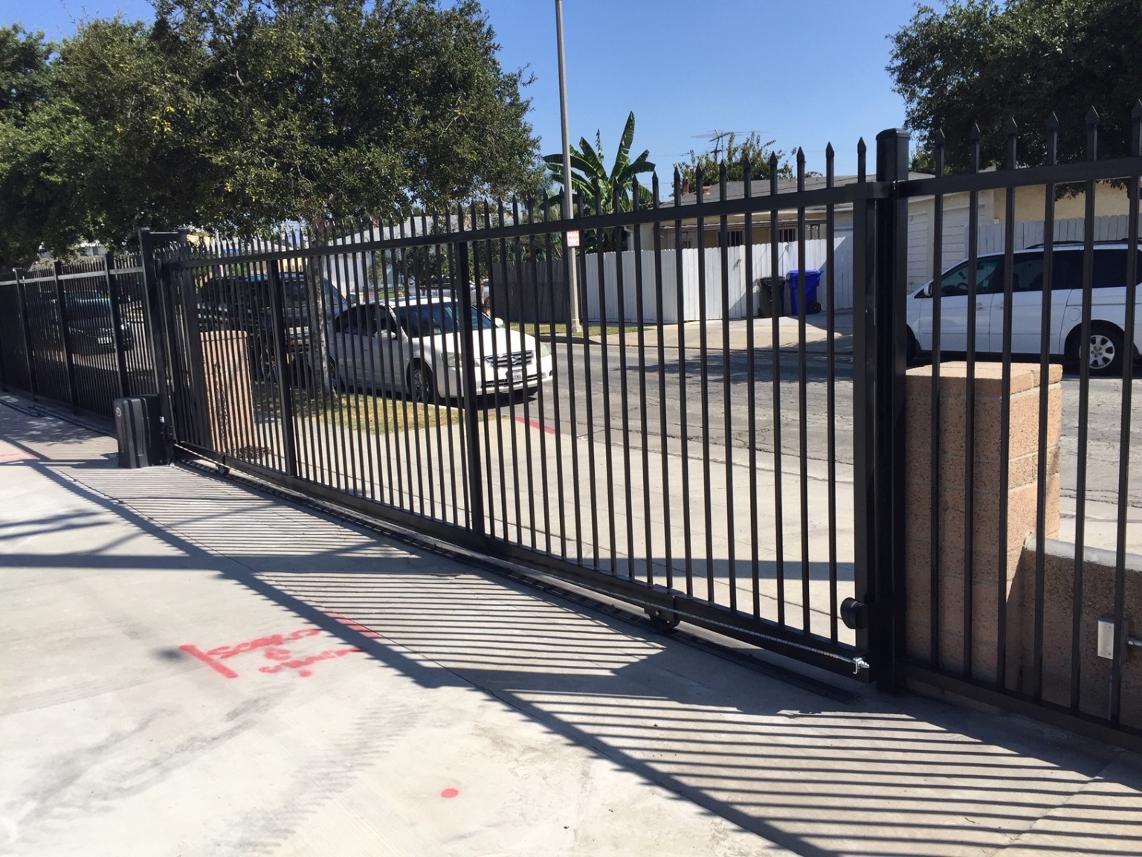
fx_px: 957
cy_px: 428
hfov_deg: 61.7
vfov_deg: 48.2
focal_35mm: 29
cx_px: 571
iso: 32
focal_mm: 4.15
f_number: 2.2
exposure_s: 1/1980
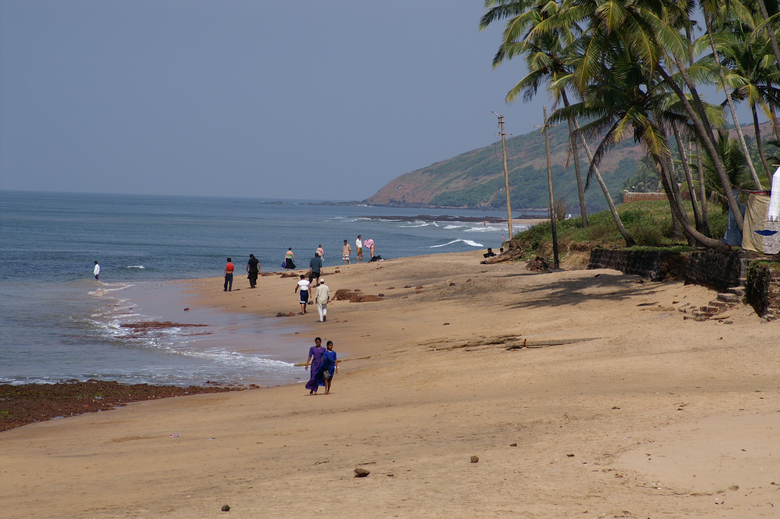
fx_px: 3409
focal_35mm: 158
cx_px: 390
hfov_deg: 13.1
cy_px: 260
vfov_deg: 8.7
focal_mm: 105
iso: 200
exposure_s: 1/1000
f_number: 9
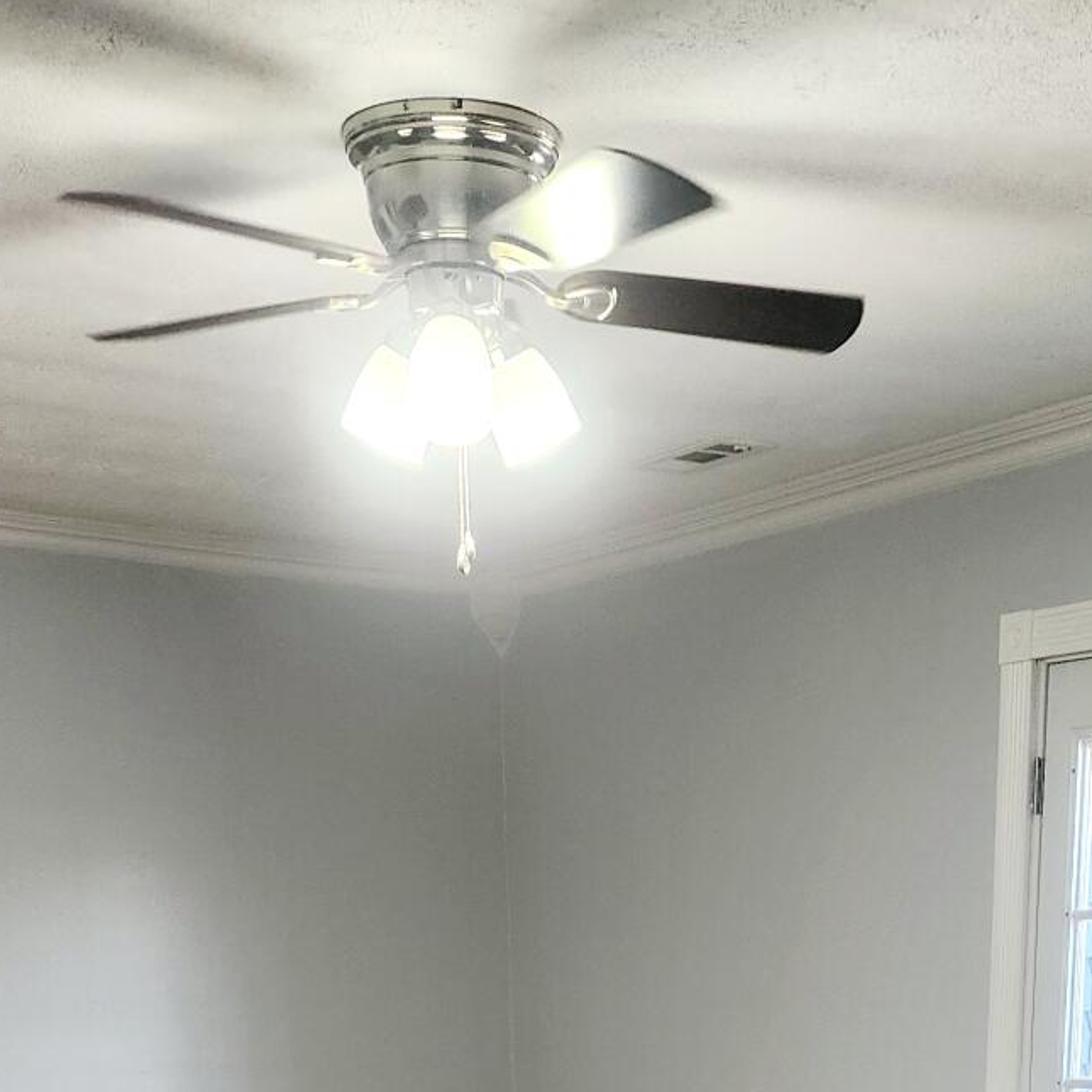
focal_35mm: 63
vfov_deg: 22.5
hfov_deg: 27.2
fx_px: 2248
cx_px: 679
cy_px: 1624
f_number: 1.8
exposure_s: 1/182
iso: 125
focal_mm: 6.4
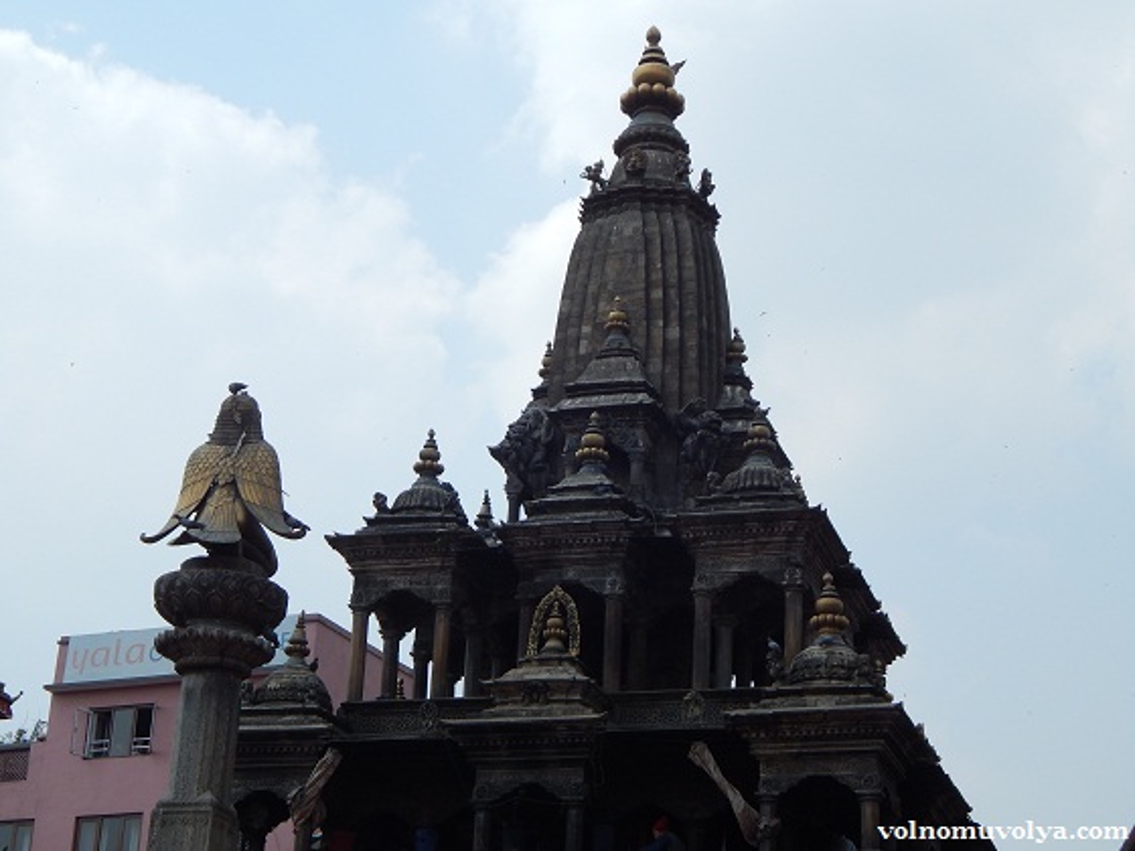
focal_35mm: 69
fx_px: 2262
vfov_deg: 21.3
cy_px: 426
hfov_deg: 28.2
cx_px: 568
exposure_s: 1/1250
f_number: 4.1
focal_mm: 12.3
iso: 125
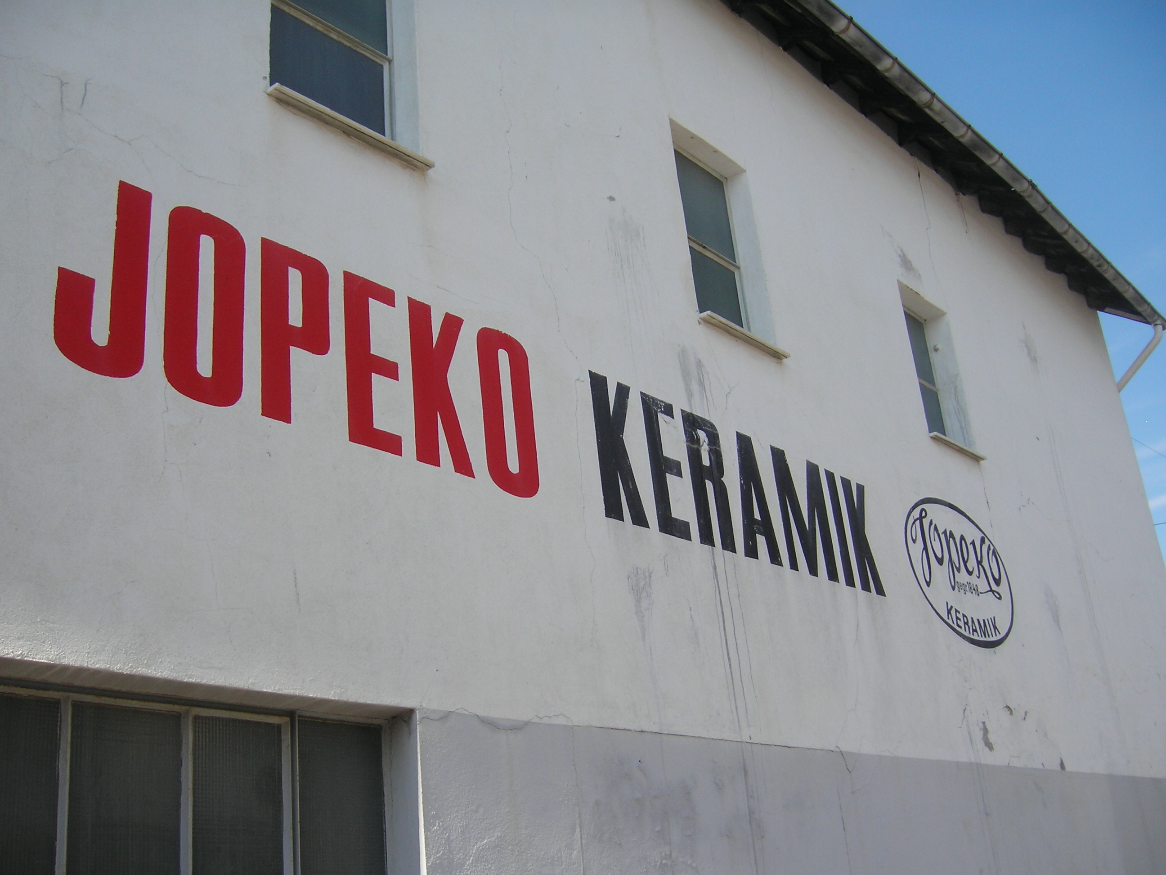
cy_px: 438
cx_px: 583
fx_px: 1213
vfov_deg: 39.7
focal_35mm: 36
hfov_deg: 51.4
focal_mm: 60
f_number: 2.8
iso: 64
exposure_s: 1/750
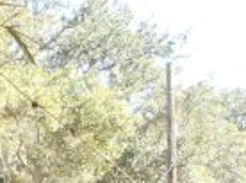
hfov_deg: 5.7
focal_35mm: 327
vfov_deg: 4.4
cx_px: -506
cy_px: 517
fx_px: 2320
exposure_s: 1/50
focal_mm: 7.9
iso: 80
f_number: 4.7
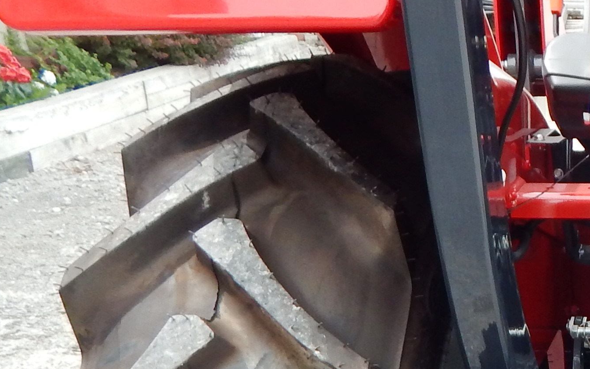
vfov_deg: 15.5
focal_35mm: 80
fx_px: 1287
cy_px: 481
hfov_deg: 21.9
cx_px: 859
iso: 125
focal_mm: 4
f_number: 3
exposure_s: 1/250
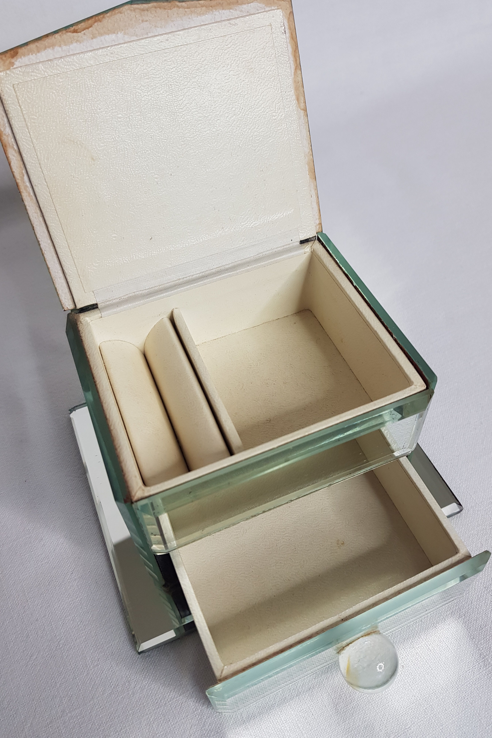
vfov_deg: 65.5
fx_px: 574
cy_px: 360
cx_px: 245
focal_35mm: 28
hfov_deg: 46.4
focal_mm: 4.2
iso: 64
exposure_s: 1/100
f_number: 1.7
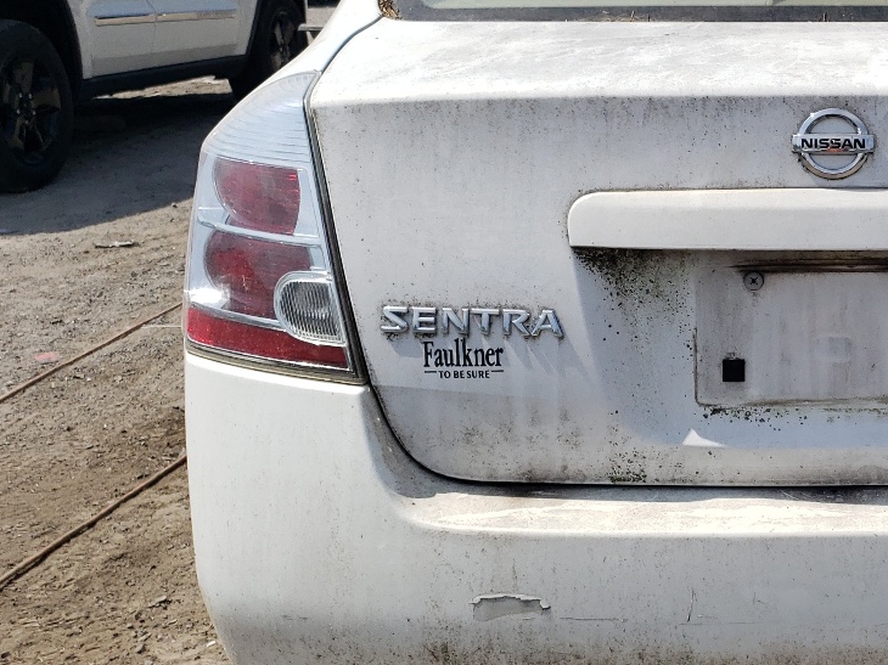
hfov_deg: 31.8
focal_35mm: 57
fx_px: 1462
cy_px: 332
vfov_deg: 25.6
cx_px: 841
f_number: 1.5
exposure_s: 1/5000
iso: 50
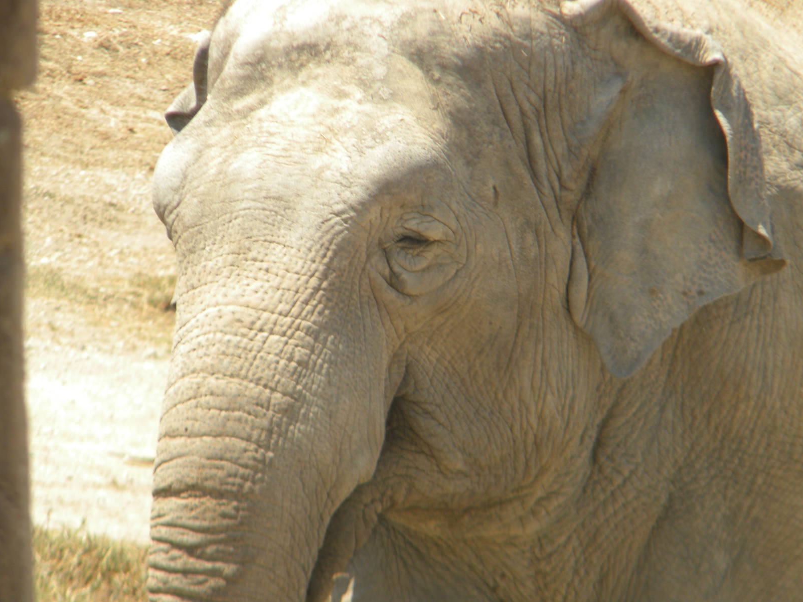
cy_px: 301
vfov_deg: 3.6
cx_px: 401
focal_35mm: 415
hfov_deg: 4.8
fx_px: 9627
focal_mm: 75
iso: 80
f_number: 5.4
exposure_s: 1/268
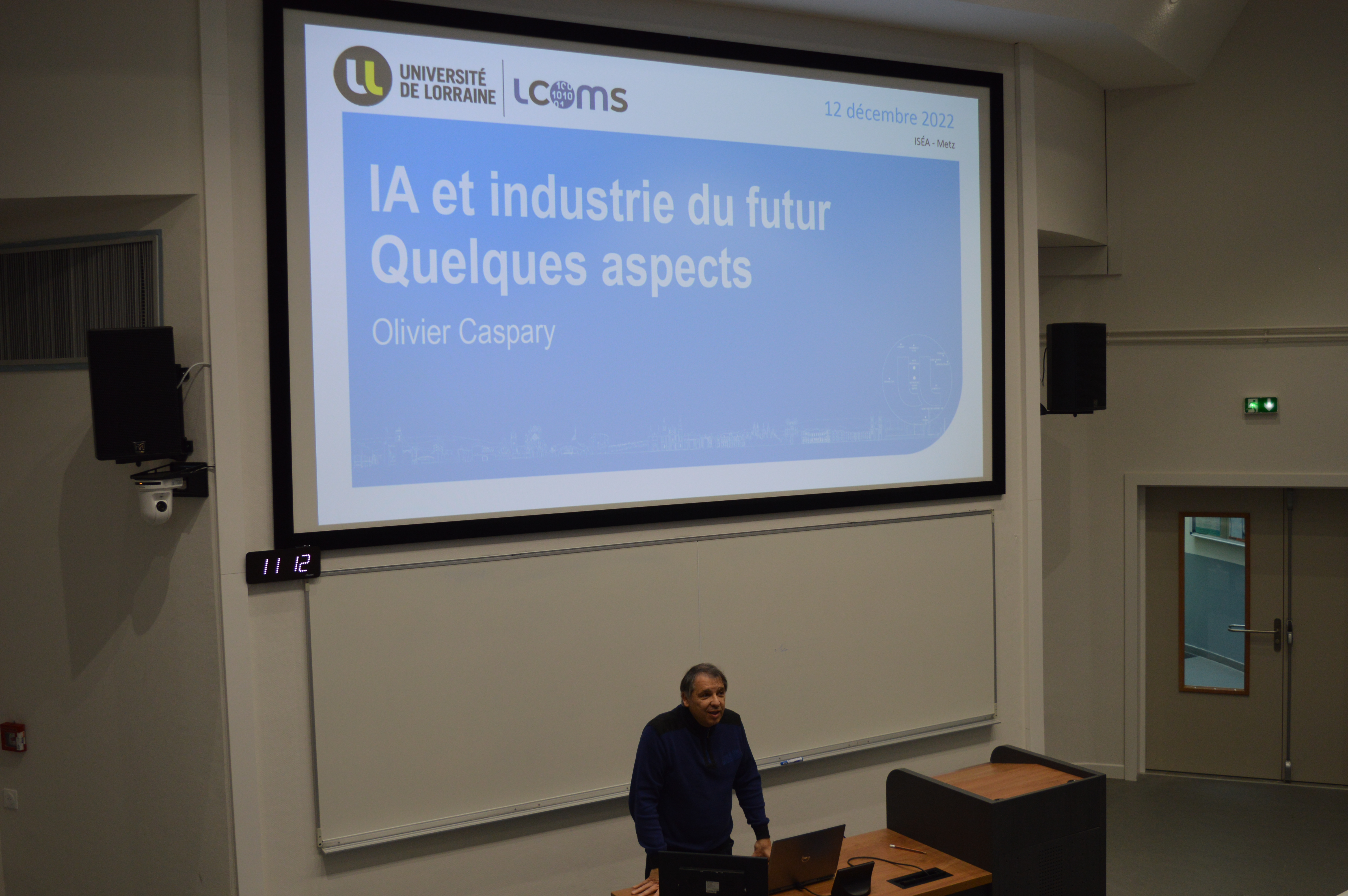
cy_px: 448
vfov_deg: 36.8
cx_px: 674
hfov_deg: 53.2
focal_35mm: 36
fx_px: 1347
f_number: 4.5
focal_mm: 24
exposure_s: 1/80
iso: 400
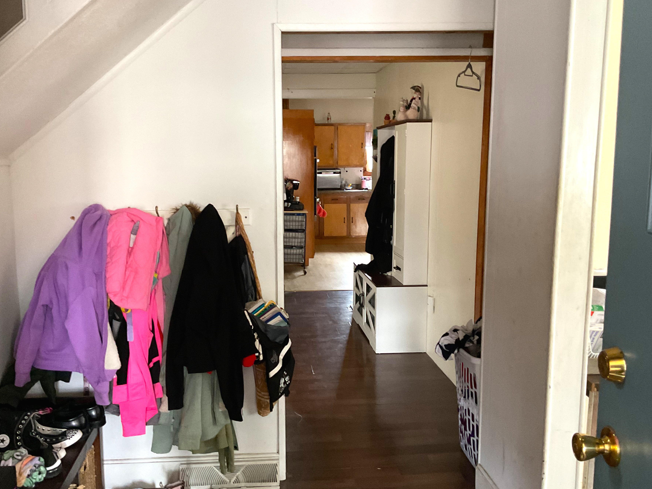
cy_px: 245
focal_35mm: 33
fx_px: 622
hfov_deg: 55.3
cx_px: 308
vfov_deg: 42.9
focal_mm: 3
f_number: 1.8
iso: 250
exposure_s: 1/30
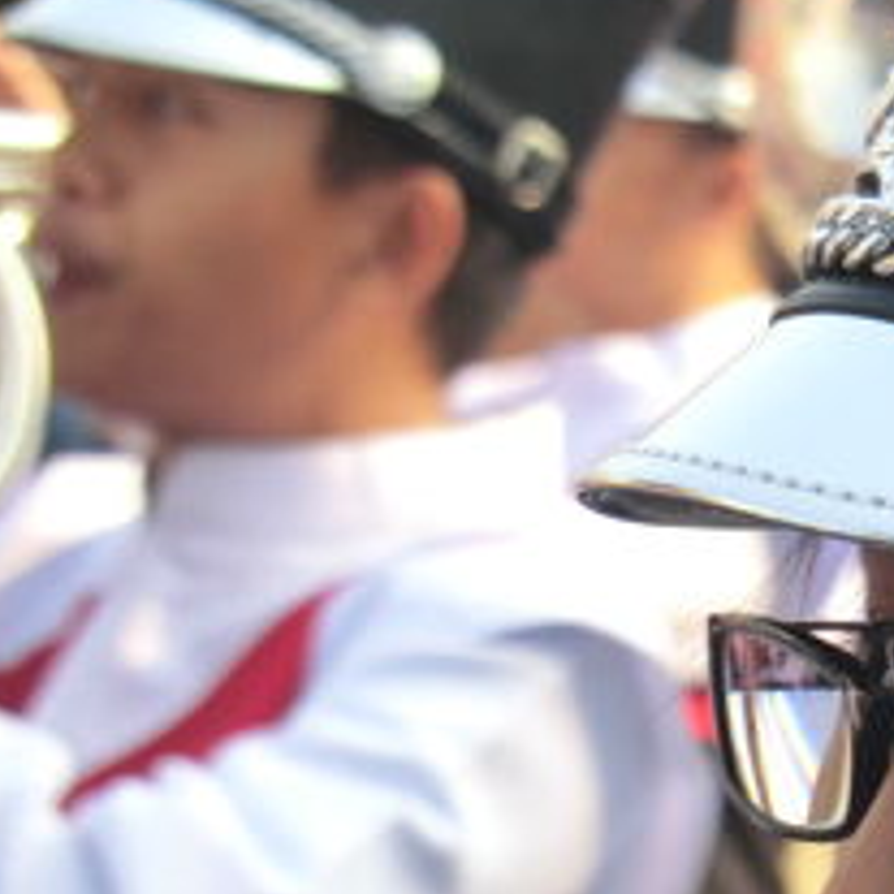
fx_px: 11746
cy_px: 987
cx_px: 1322
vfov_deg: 4.3
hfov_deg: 4.3
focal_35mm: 402
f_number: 4.6
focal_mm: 25.9
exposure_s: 1/125
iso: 80
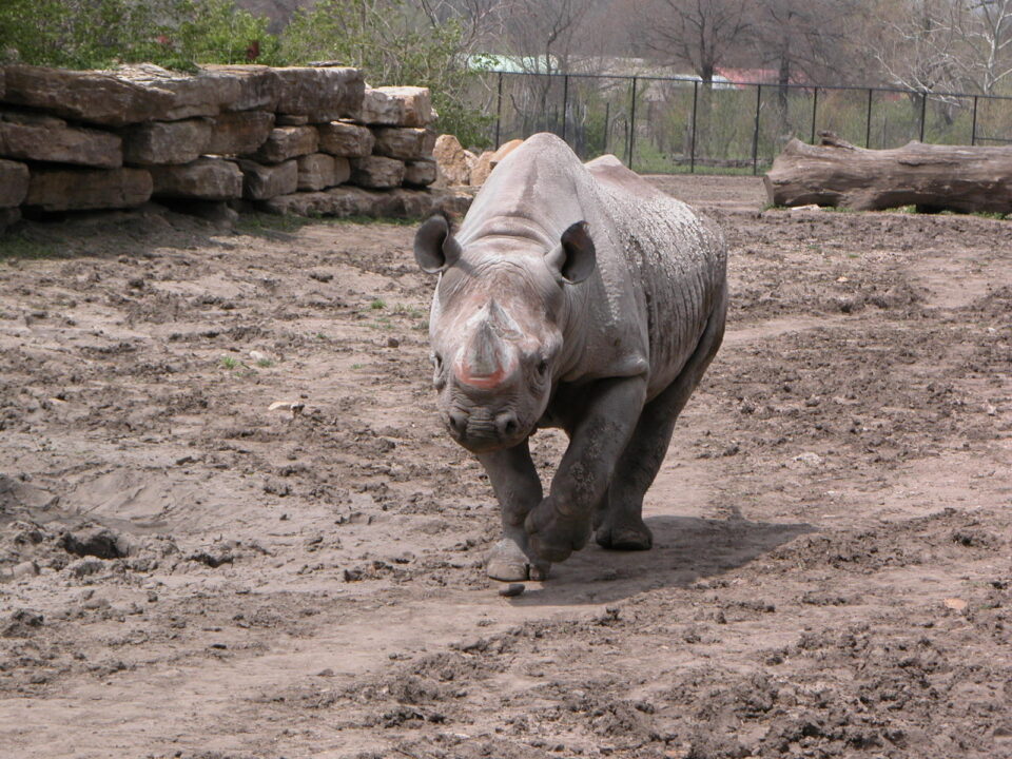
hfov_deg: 12.3
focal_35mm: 161
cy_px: 380
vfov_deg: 9.2
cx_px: 506
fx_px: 4707
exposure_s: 1/447
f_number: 5.6
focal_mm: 41.1
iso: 100
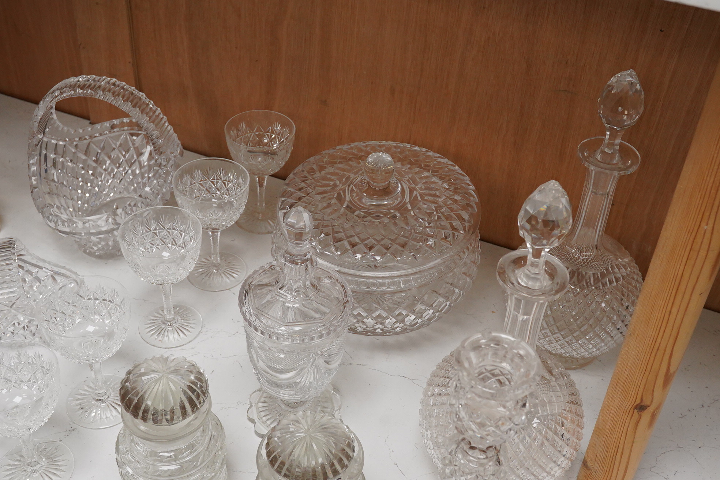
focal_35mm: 45
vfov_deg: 29.9
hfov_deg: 43.6
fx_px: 900
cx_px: 360
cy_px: 240
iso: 2500
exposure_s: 1/160
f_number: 13
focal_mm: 30
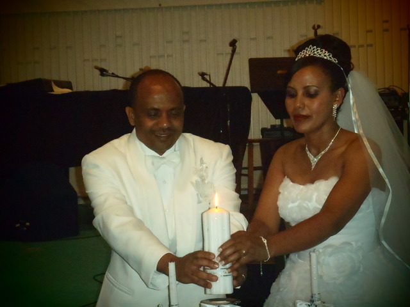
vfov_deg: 14.5
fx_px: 1208
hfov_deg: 19.3
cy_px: 154
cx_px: 205
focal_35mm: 102
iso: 800
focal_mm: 18.2
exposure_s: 1/100
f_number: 5.1
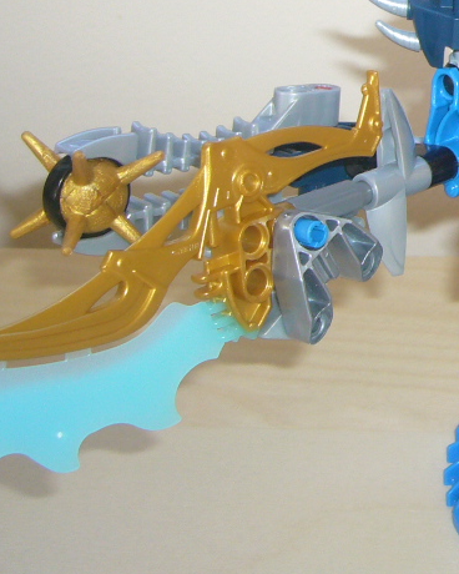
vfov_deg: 19.7
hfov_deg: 15.3
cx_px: 616
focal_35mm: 95
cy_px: 42
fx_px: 1613
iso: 100
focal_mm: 5.8
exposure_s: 1/30
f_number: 2.8
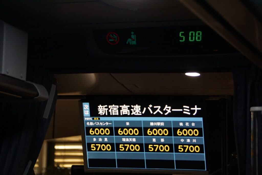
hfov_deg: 17.1
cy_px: 88
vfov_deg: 11.4
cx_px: 131
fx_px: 873
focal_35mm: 120
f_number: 5.6
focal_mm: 80
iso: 3200
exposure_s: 1/60
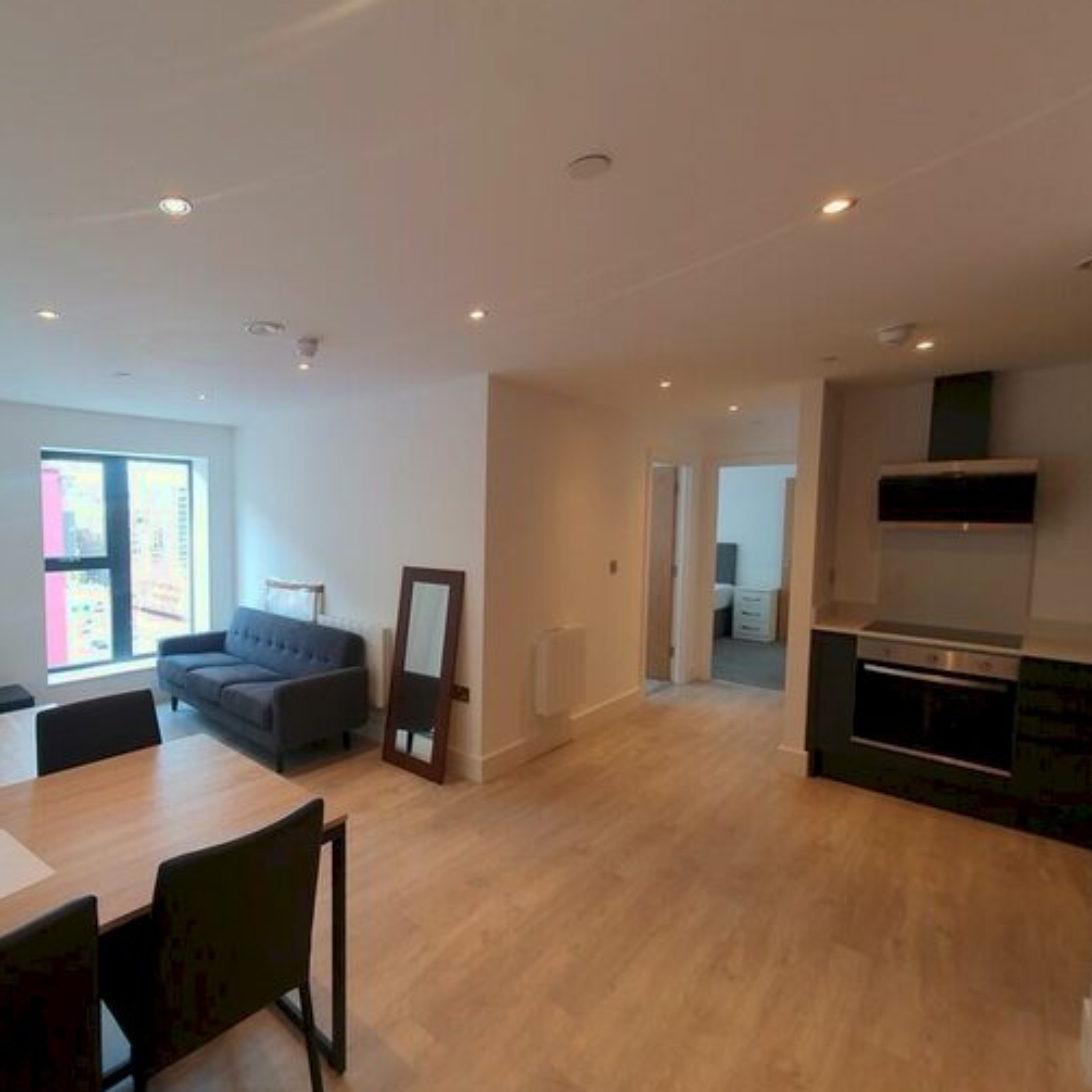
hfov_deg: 83.5
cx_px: 339
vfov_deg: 87.4
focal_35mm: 16
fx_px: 571
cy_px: 557
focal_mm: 1.8
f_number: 2.2
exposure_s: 1/50
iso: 50
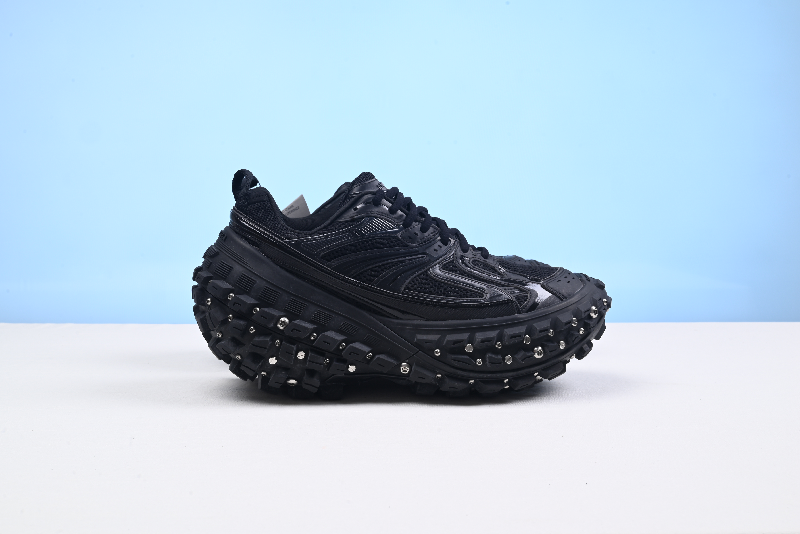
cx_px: 400
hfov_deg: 47.4
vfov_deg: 32.7
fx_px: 911
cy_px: 267
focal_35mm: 41
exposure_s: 1/2
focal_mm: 41
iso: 100
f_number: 16
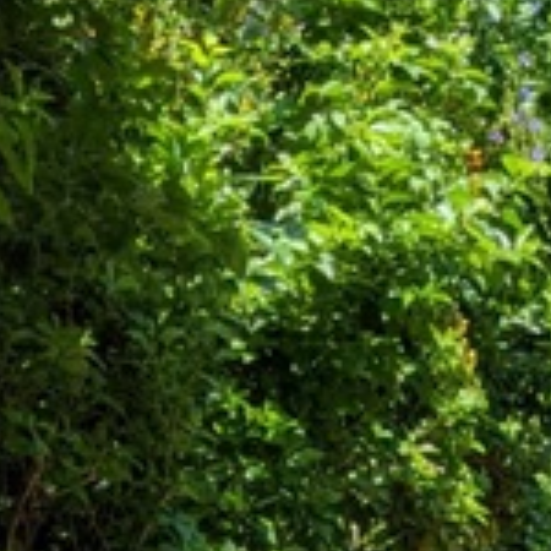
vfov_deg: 12.7
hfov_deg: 12.9
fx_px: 2287
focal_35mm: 127
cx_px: 849
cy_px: 933
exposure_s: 1/2597
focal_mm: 4.38
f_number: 1.73
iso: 59
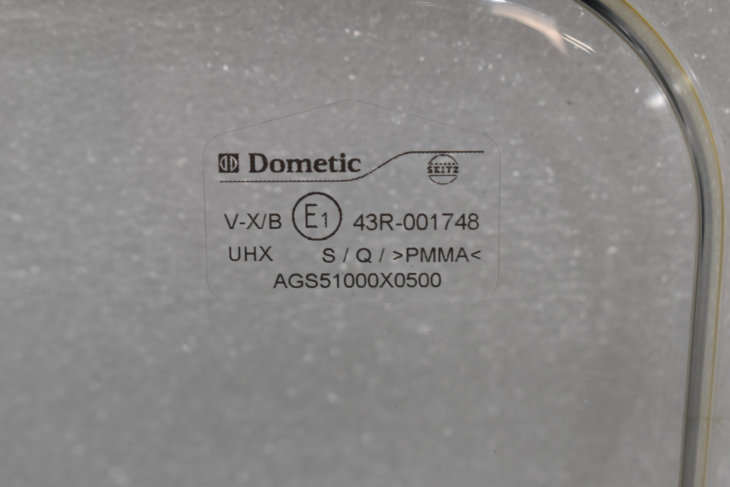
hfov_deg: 24.6
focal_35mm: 82
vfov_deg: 16.6
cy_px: 244
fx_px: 1673
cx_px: 365
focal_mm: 55
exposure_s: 1/60
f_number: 7.1
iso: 400
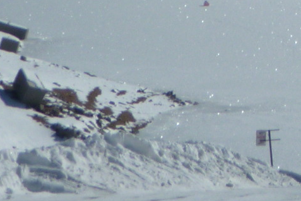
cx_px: 533
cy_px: -260
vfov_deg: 2.7
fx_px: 4155
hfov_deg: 4.1
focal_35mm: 497
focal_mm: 16.6
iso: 80
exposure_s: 1/1000
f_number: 5.7
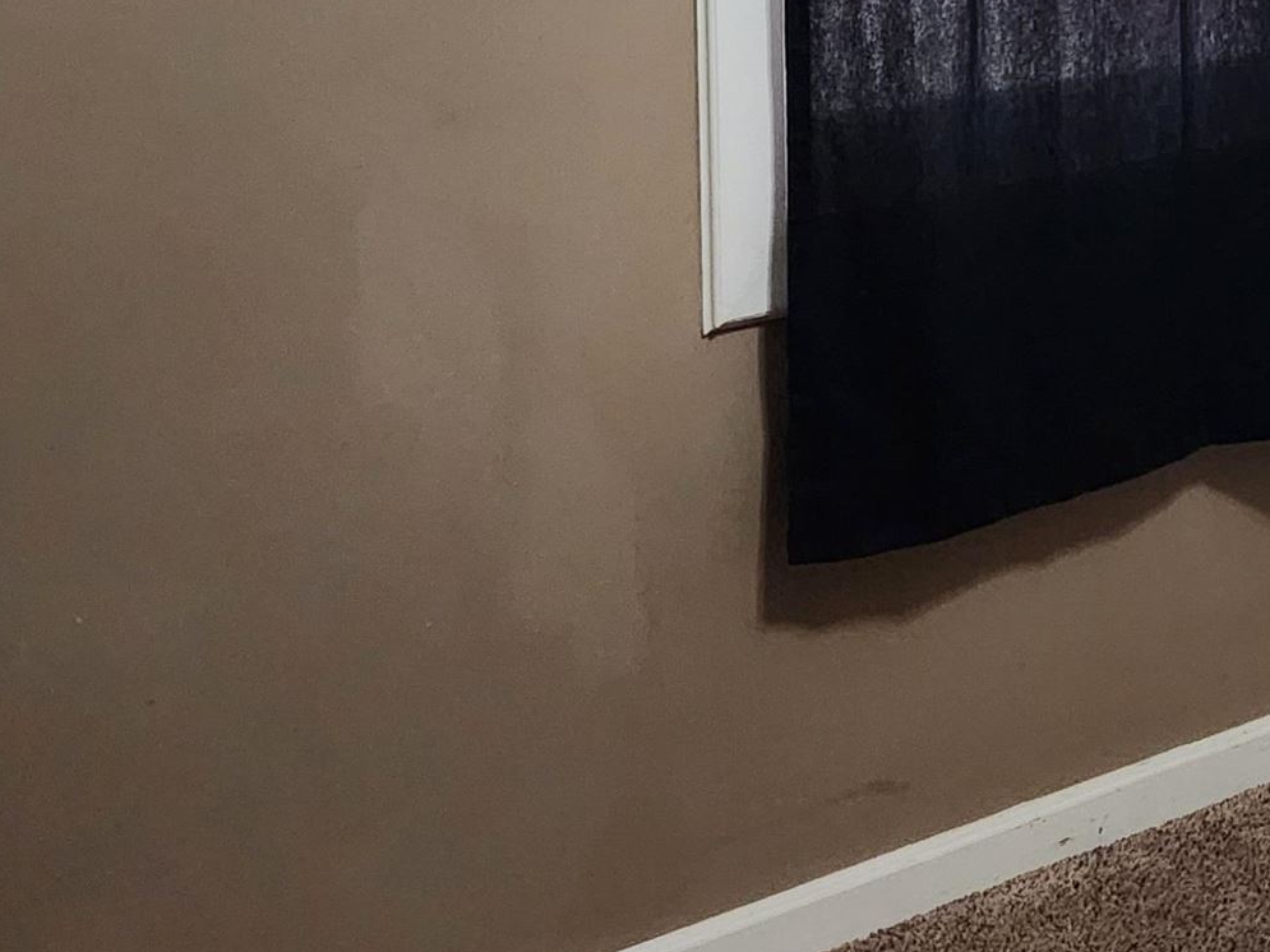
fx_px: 2605
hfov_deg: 23.7
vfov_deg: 19.5
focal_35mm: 71
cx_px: 1708
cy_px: -194
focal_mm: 5.4
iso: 1000
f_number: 1.8
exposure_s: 1/120
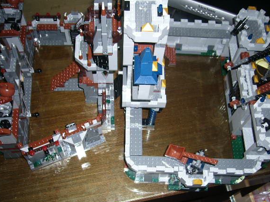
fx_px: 304
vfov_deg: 36.8
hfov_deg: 47.8
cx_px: 129
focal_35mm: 39
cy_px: 102
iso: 80
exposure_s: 1/60
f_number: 2.8
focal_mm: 5.8
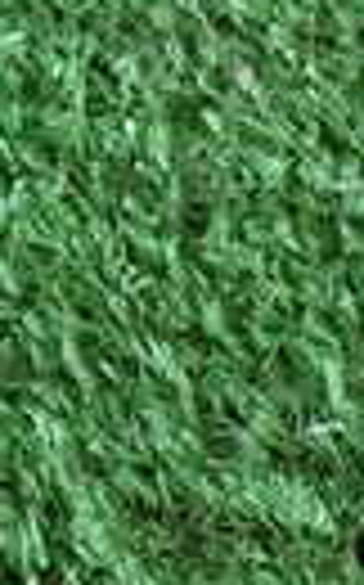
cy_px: -230
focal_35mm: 147
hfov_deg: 8.4
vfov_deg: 13.6
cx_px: -386
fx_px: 2338
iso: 250
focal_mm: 5.4
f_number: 2.3
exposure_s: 1/30
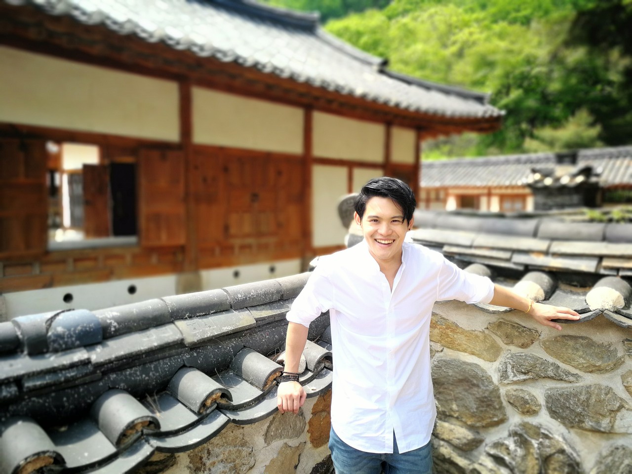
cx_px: 316
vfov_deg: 51.4
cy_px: 237
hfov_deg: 65.3
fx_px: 493
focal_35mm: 27
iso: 50
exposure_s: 1/291
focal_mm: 3.95
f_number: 2.2
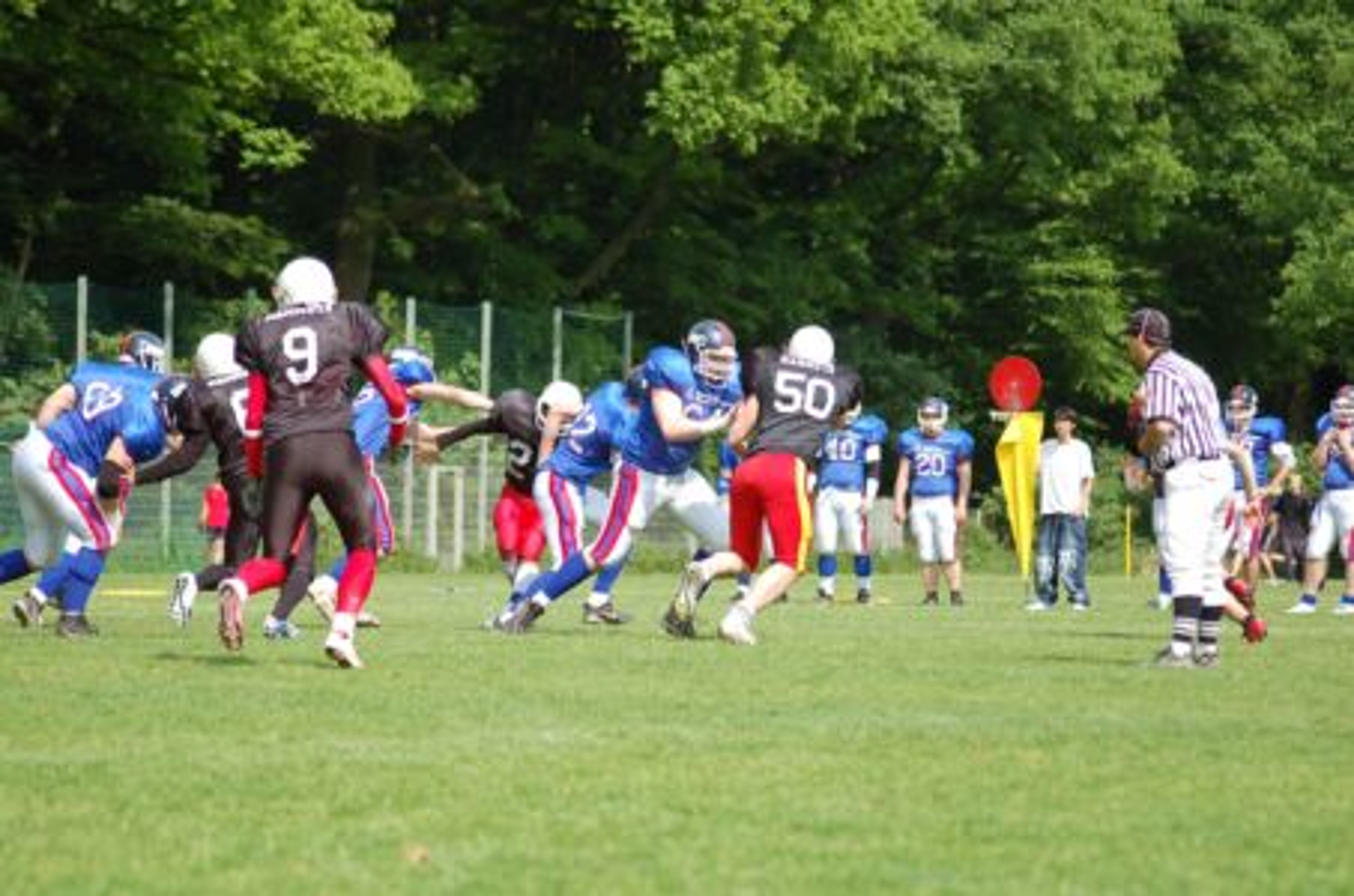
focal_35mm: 180
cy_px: 448
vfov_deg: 7.6
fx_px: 6756
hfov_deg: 11.4
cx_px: 677
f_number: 4.2
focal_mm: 120
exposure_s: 1/1000
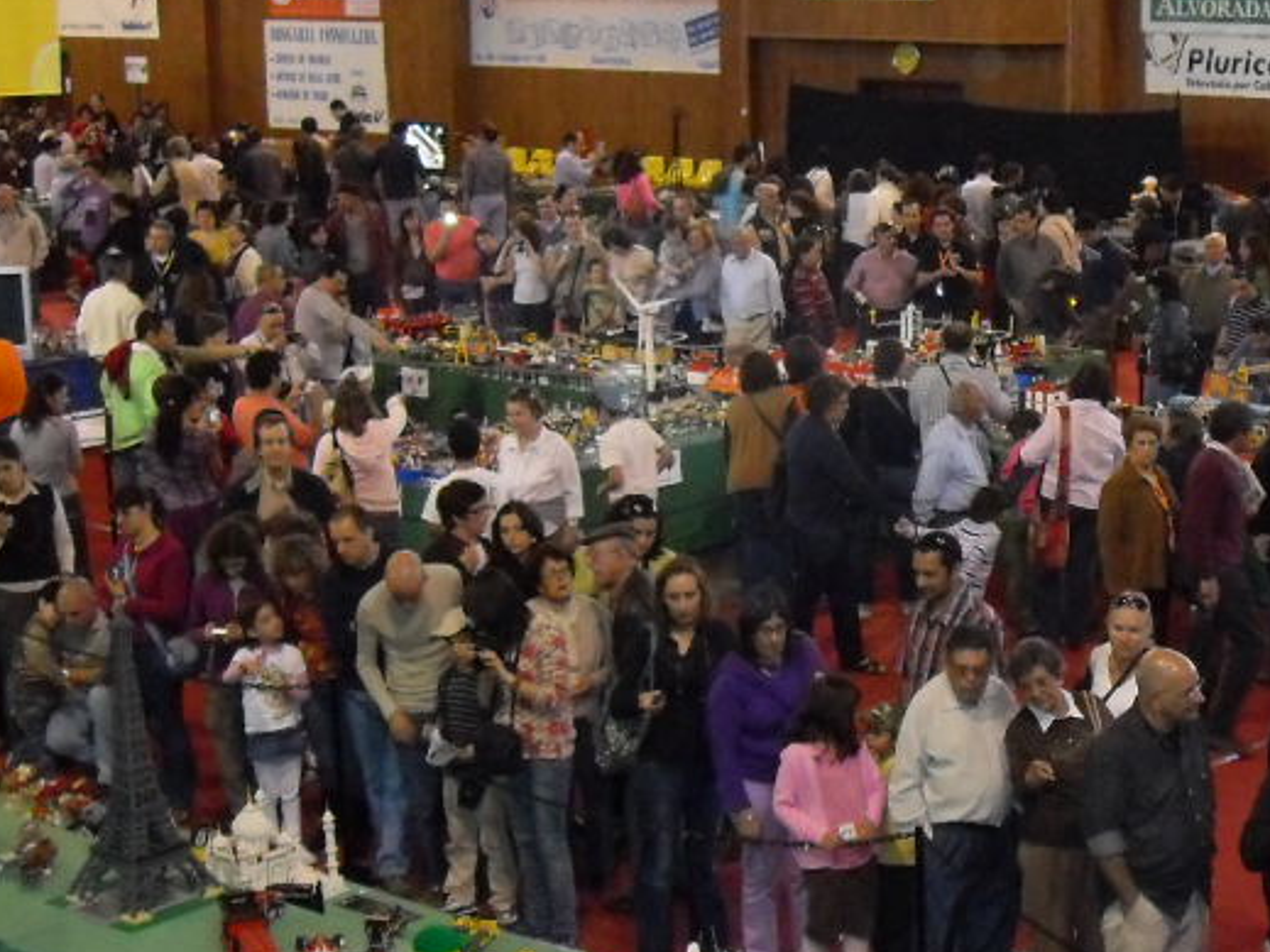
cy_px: 534
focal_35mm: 73
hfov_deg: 25.9
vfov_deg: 20.1
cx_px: 1123
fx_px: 2678
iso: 400
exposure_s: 1/45
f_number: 2.8
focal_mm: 6.3
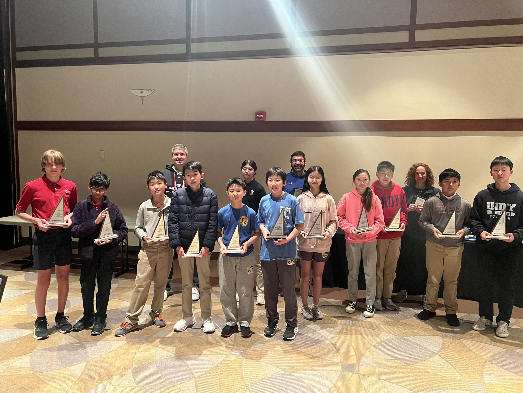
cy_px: 196
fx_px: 393
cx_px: 262
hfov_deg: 67.3
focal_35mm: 26
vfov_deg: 53.1
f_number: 1.5
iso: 500
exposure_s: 1/30
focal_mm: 5.7
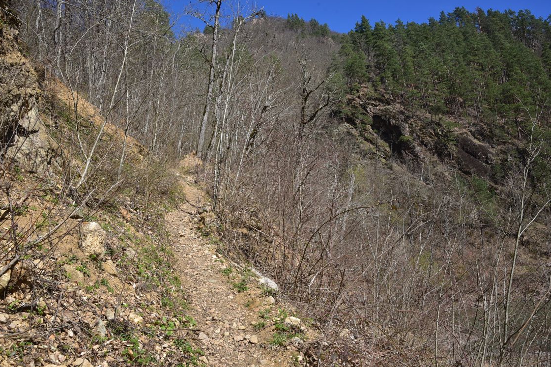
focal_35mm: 58
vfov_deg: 23.4
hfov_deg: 34.5
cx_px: 266
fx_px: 888
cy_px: 177
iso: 160
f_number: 13
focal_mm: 50
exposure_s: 1/160
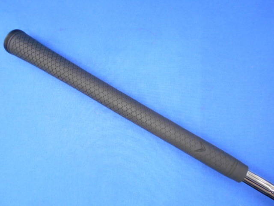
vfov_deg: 53.1
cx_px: 137
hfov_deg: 67.3
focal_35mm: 26
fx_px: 206
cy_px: 103
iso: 400
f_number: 3.2
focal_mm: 4.6
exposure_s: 1/30
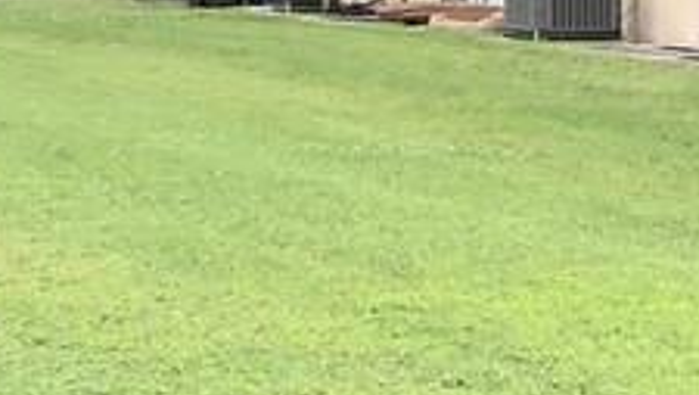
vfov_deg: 5.6
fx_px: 4025
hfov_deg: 9.8
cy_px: 320
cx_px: 752
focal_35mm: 217
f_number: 1.8
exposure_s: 1/210
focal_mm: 4
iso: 20
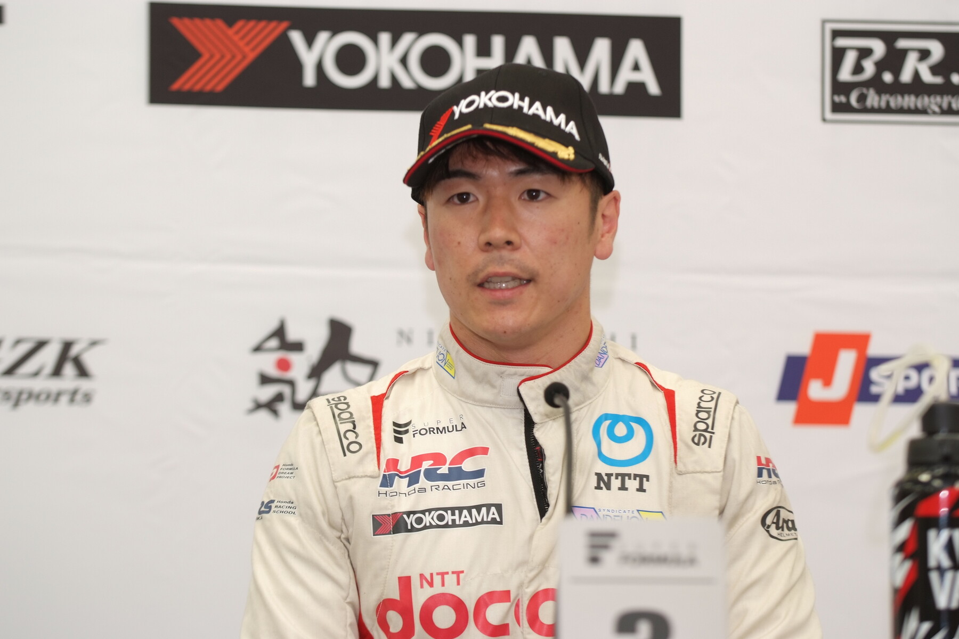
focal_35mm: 174
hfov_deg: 11.8
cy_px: 320
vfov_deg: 7.9
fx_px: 4635
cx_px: 480
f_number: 2.8
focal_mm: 116
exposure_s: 1/60
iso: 200
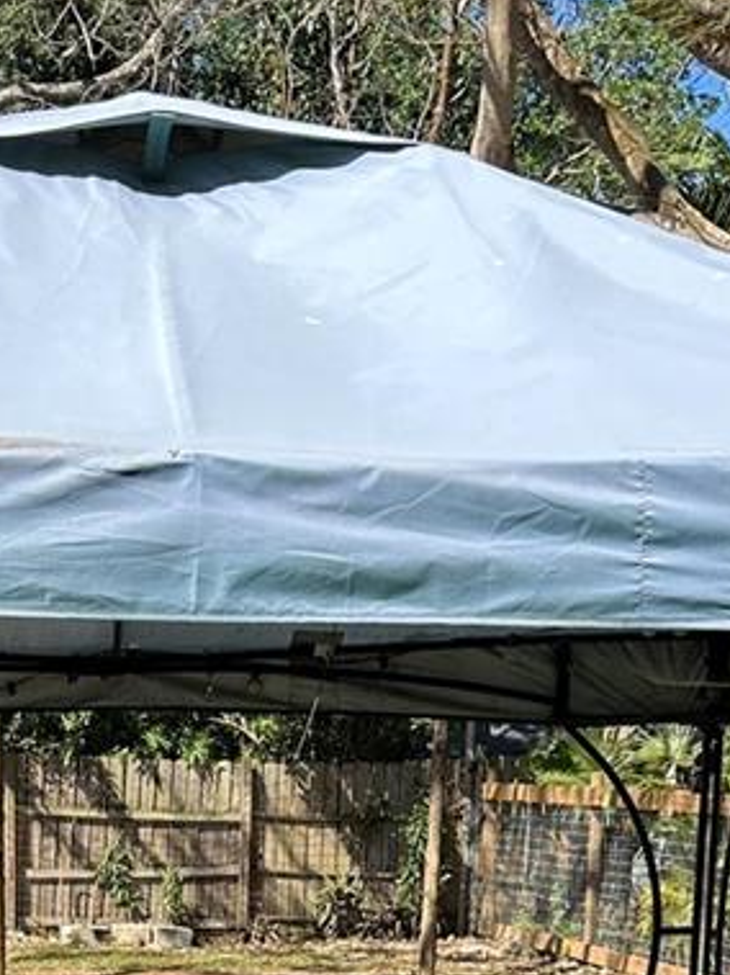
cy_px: 1273
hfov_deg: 19.0
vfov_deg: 22.8
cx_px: 64
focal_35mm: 76
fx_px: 2138
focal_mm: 6.86
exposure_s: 1/2155
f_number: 1.78
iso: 80
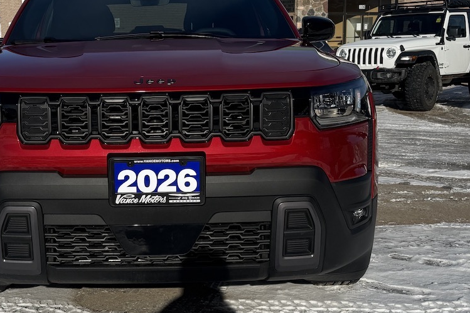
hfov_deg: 51.9
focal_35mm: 36
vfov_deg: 36.7
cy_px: 121
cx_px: 149
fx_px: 470
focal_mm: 6.76
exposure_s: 1/9091
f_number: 1.78
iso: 80
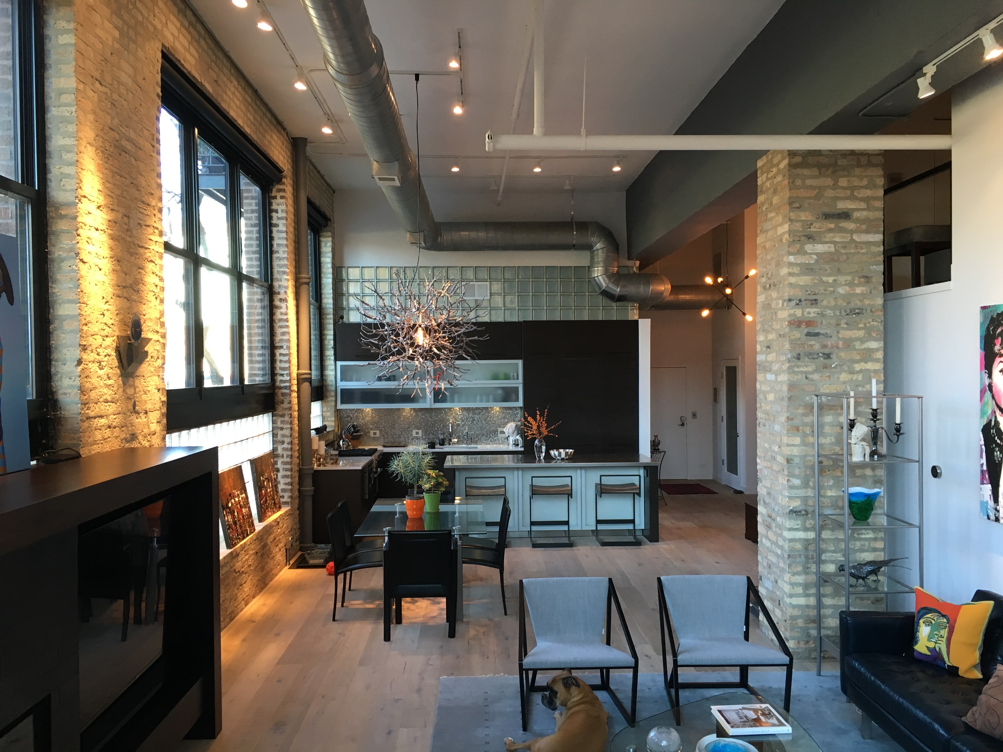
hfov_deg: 61.7
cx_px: 502
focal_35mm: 29
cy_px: 376
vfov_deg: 48.2
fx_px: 840
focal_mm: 4.15
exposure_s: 1/30
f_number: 2.2
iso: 80
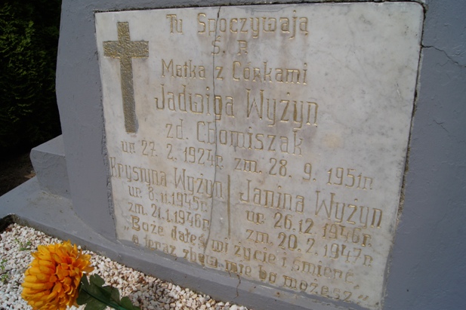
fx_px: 362
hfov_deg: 65.5
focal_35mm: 28
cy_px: 151
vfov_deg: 46.4
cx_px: 236
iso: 200
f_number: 10
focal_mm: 18
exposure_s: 1/800
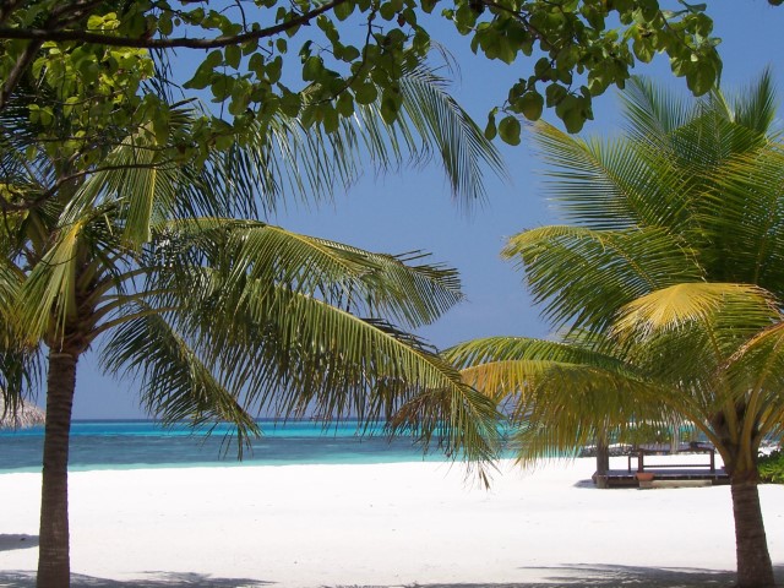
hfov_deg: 29.4
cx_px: 392
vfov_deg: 22.3
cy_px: 294
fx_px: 1495
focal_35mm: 66
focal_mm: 10.8
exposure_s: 1/500
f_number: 6.7
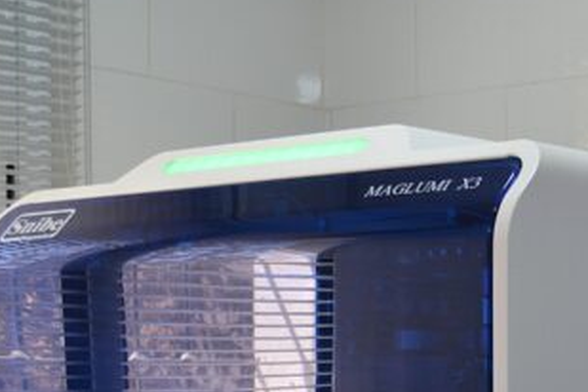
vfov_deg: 13.7
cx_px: 630
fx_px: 1584
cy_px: 461
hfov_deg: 20.2
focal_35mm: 97
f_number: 4.5
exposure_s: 1/80
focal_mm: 26
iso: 400
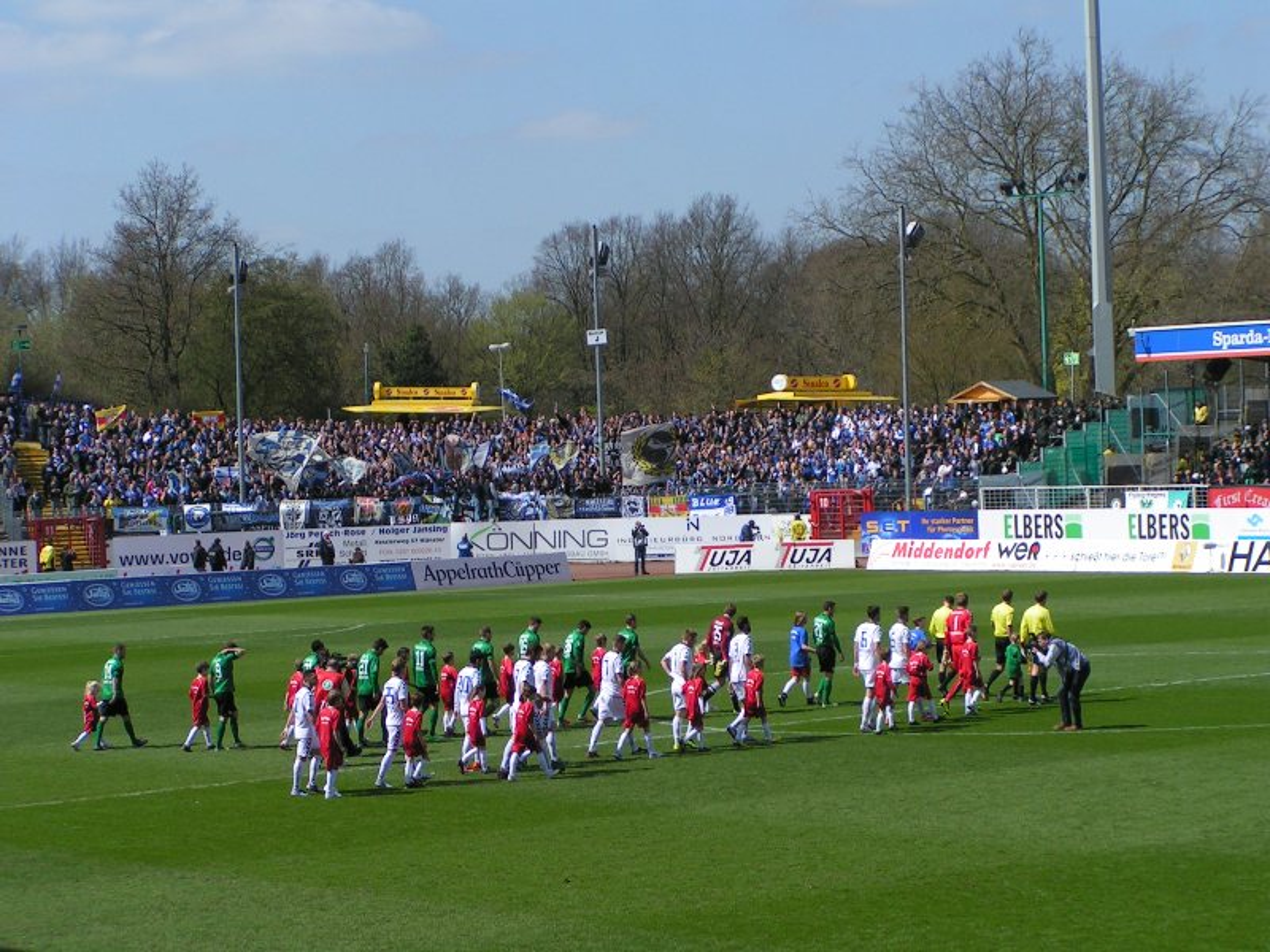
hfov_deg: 18.9
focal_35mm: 104
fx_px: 3816
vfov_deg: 14.2
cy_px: 476
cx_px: 635
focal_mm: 15.9
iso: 50
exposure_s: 1/1000
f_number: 4
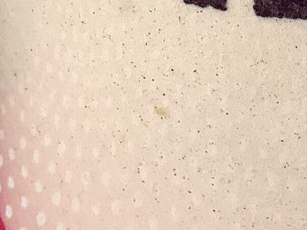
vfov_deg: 8.4
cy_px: -207
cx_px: 429
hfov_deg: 11.3
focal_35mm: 169
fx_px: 1499
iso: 40
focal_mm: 3.3
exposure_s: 1/100
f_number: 2.4
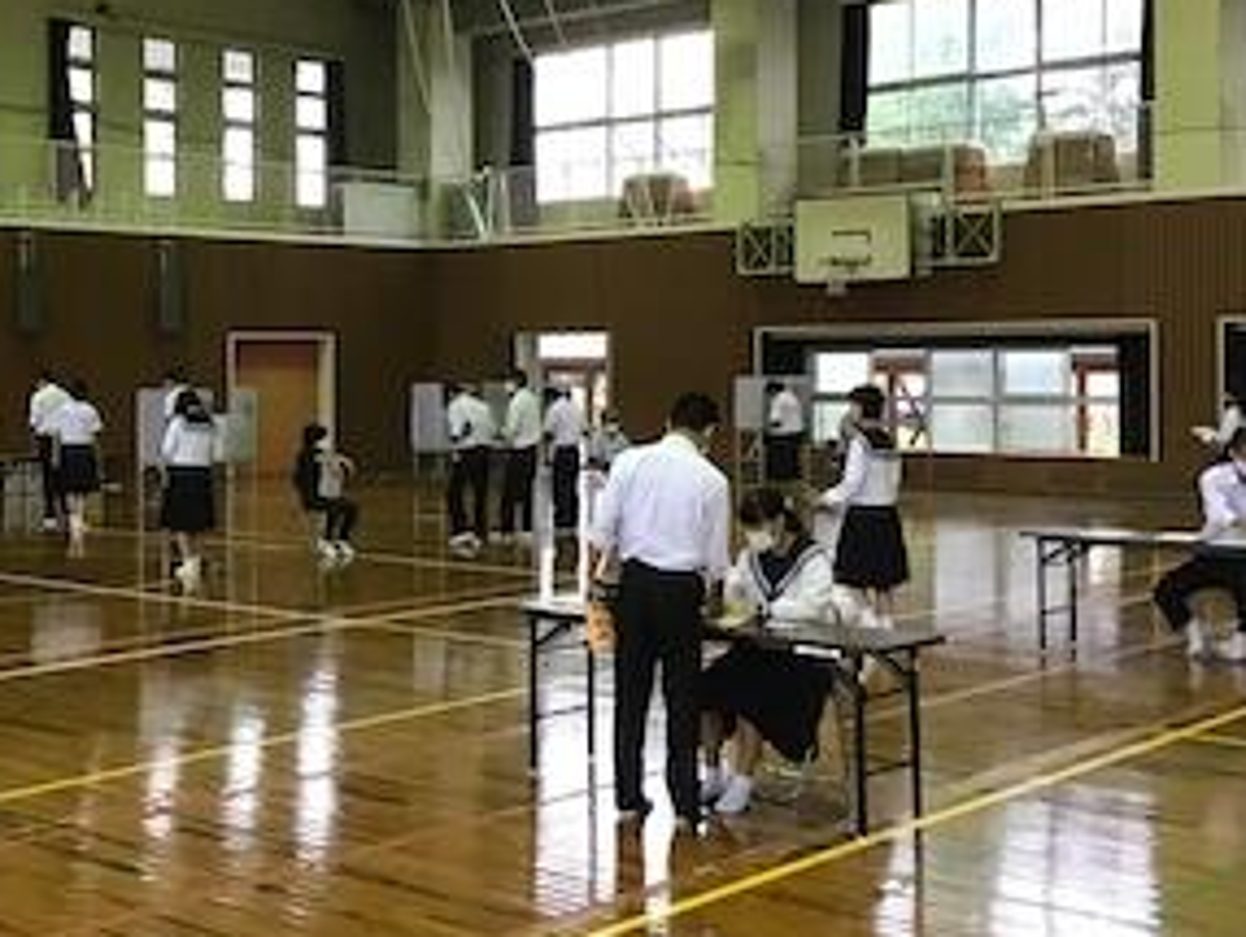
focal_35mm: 52
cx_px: 449
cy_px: 340
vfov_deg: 28.0
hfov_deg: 36.5
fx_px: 1873
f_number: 2.4
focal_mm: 3.3
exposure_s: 1/30
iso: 160
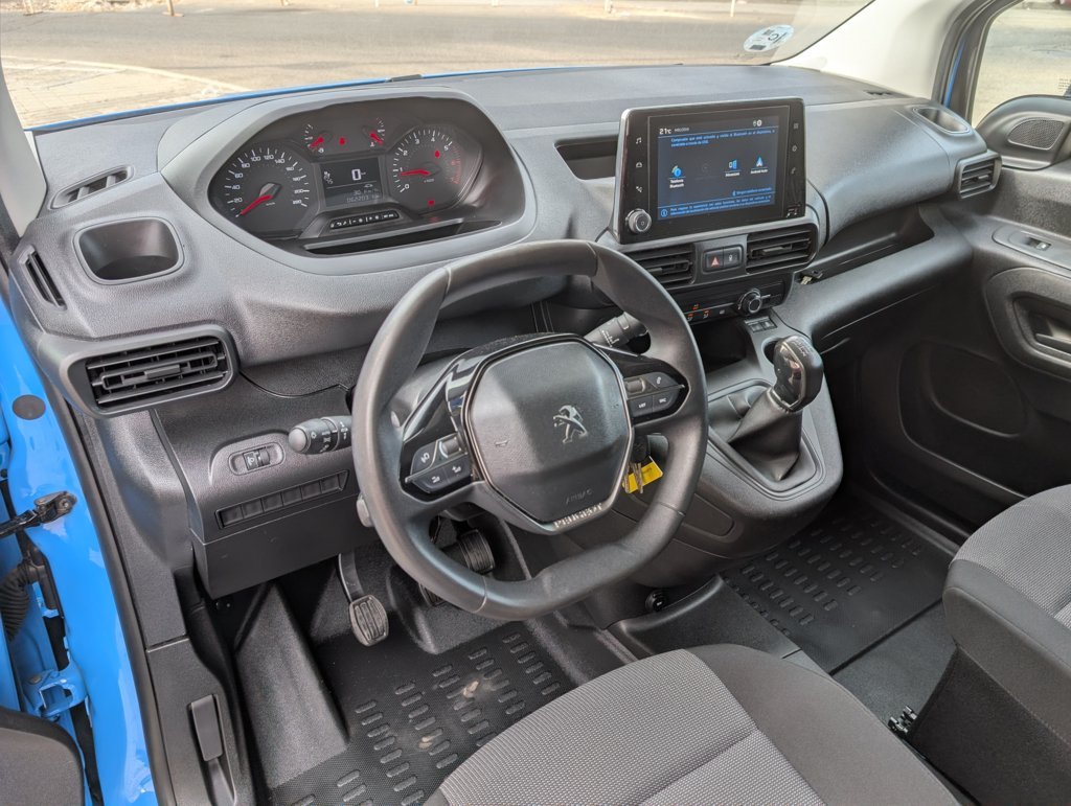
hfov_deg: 71.5
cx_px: 536
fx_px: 744
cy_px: 403
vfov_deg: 56.9
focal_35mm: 24
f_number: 1.68
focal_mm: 6.9
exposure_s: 1/136
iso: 16
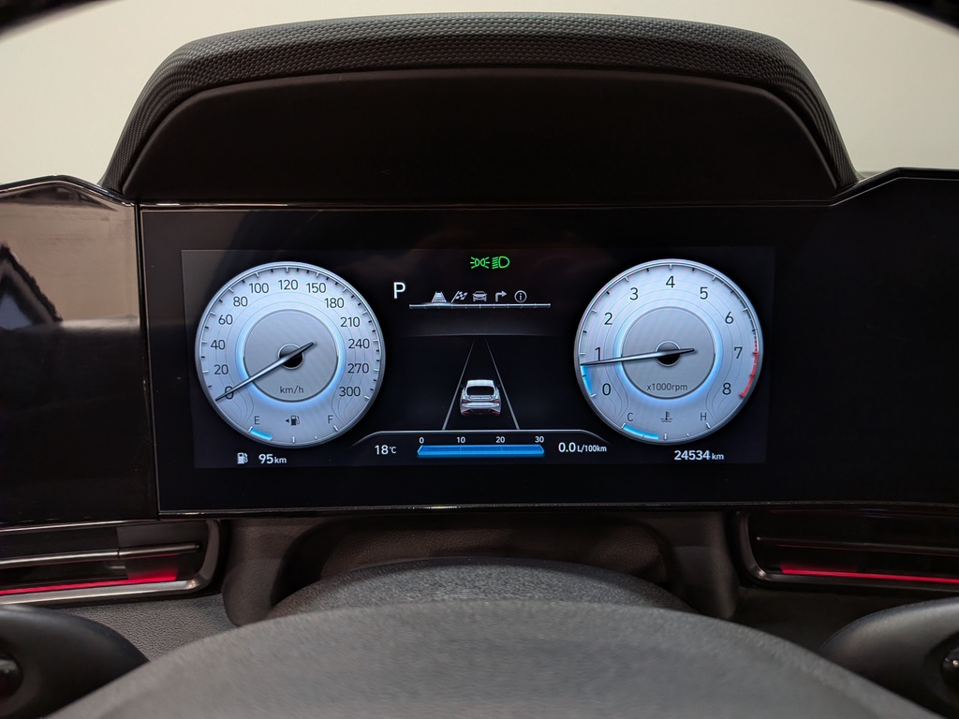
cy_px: 360
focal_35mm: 24
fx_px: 665
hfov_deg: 71.6
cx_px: 480
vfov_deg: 56.8
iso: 104
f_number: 1.7
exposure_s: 1/50
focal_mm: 4.53
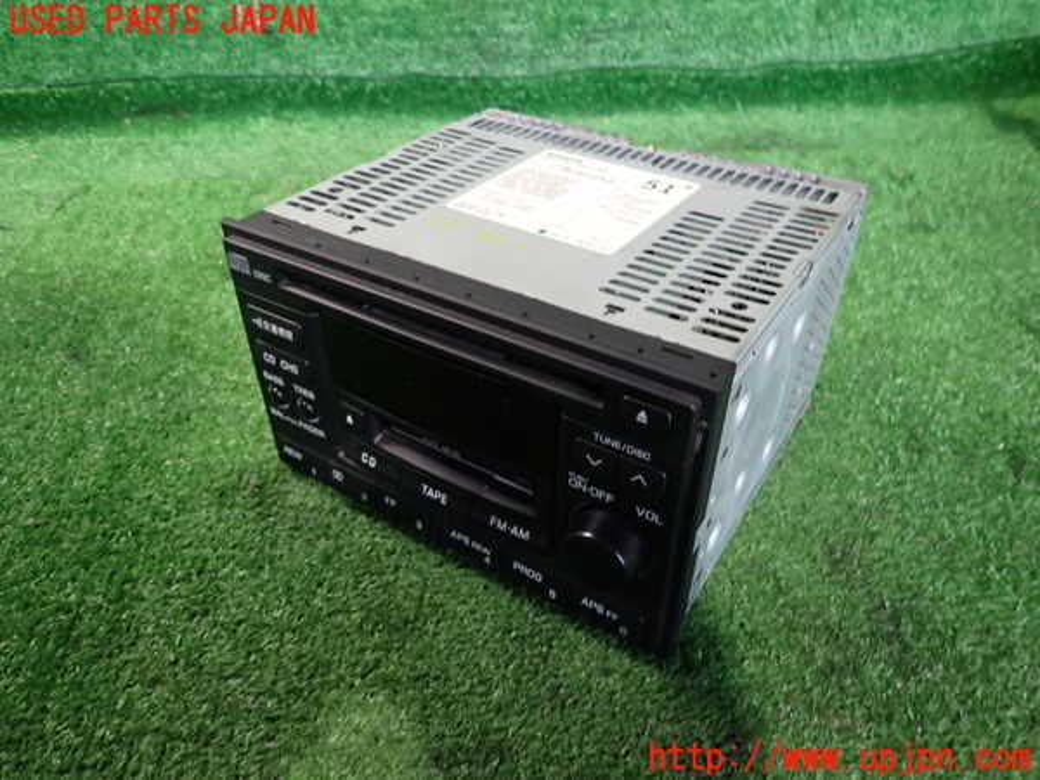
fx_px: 751
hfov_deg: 69.4
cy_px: 390
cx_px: 520
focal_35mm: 25
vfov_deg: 54.9
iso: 400
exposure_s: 1/30
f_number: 2
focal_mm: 4.5
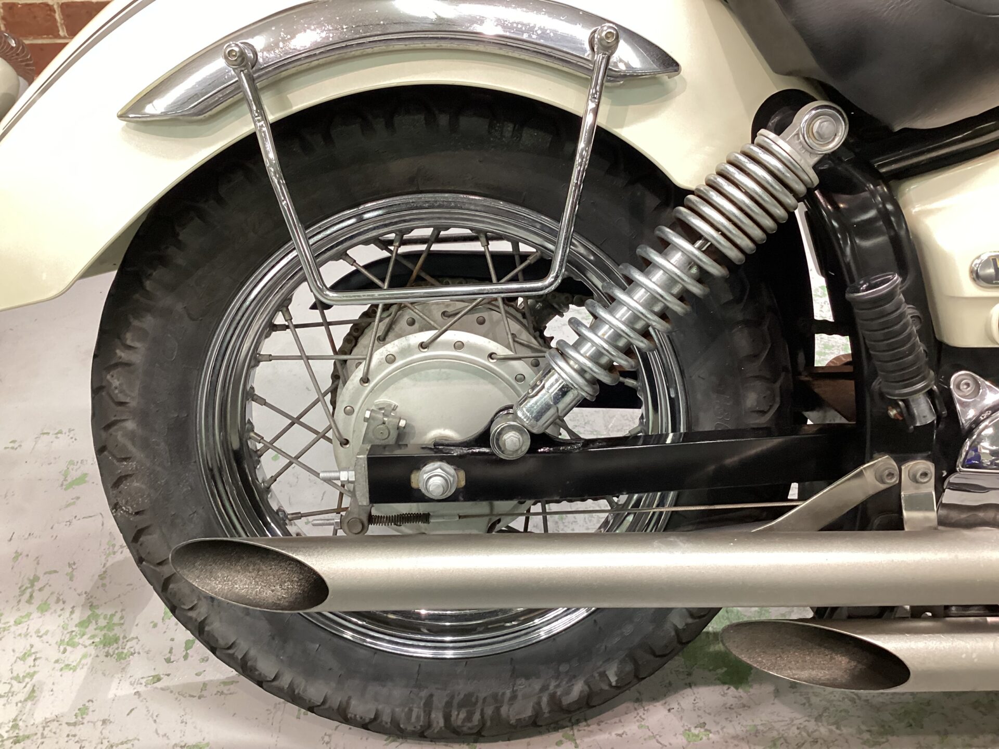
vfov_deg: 45.4
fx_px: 895
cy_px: 374
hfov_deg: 58.4
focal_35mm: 31
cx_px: 500
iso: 250
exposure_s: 1/40
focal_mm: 3.3
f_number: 2.4
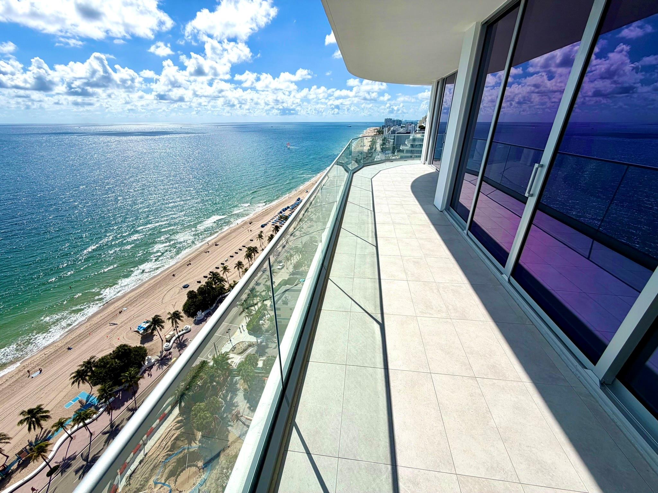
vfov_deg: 85.7
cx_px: 329
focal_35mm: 14
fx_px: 266
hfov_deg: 102.1
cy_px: 246
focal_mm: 2.22
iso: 20
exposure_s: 1/2320
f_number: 2.2
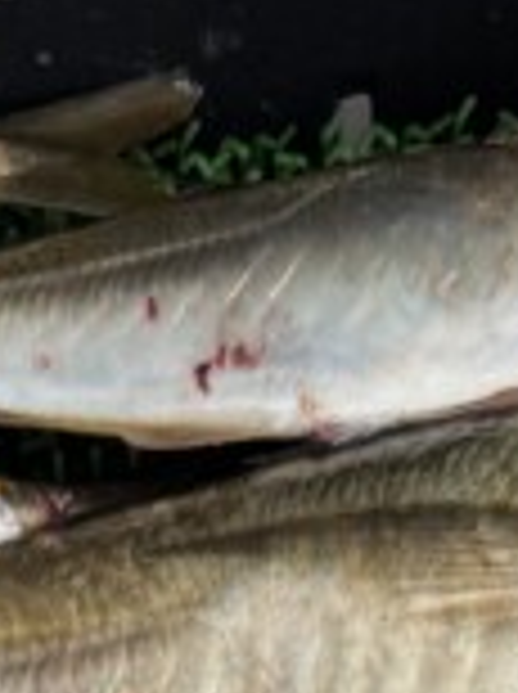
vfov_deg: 10.2
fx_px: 3121
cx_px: -32
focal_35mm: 156
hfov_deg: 9.4
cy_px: 1899
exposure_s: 1/627
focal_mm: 6.76
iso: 80
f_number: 1.78
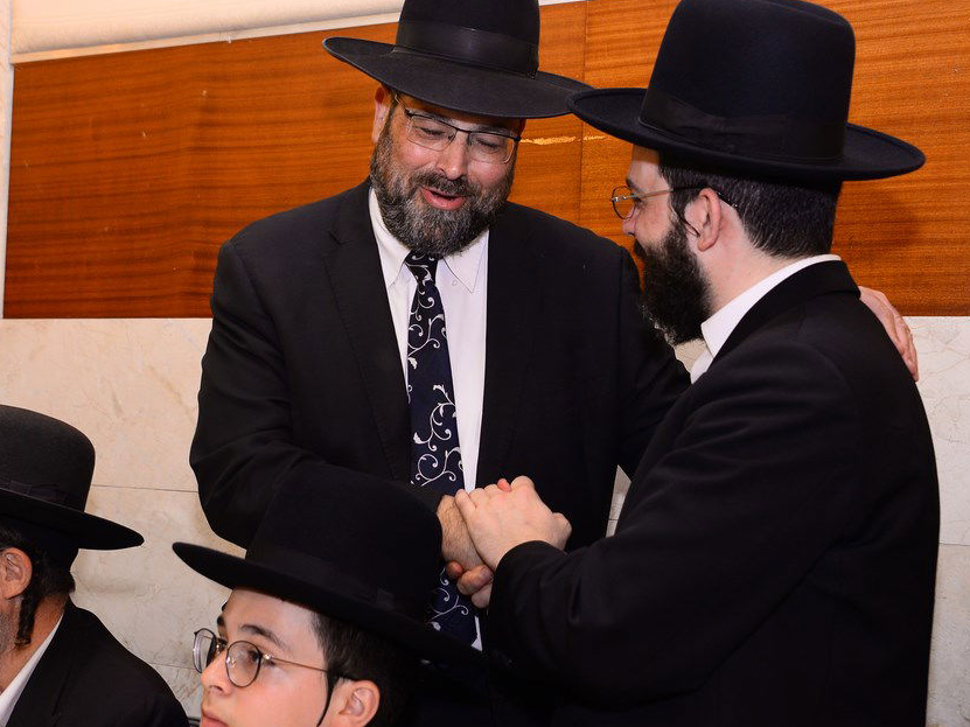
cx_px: 396
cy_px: 351
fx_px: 1569
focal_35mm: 56
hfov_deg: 34.3
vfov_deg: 26.1
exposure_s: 1/125
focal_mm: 42
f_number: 5.6
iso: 1250
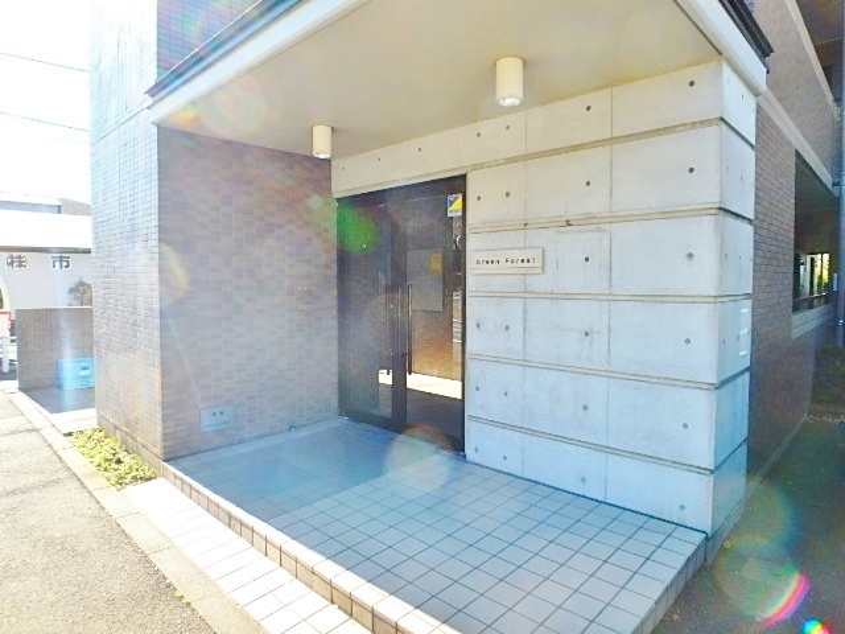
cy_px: 317
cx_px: 422
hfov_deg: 79.0
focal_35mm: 21
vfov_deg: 63.4
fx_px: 513
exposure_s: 1/250
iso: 125
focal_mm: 3.7
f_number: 3.5
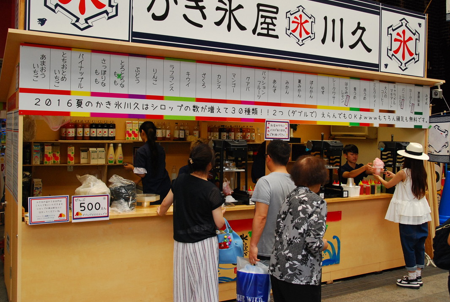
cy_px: 134
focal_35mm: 36
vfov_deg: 37.4
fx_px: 446
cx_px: 240
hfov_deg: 53.5
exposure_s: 1/400
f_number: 4
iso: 500
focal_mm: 21
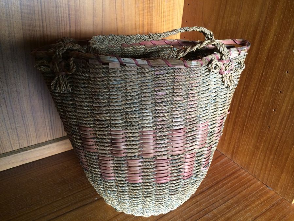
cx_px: 147
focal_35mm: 30
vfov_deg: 46.8
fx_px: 255
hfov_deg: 60.0
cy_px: 110
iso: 100
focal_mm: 4.12
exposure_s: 1/30
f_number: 2.2
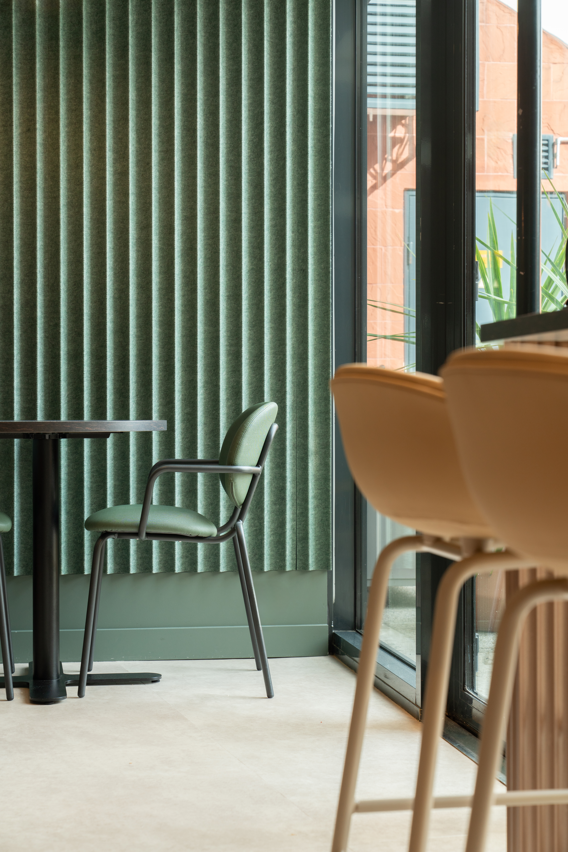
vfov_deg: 30.1
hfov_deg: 20.3
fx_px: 1585
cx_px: 284
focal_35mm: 67
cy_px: 426
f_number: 5.6
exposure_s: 1/50
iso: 200
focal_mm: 67
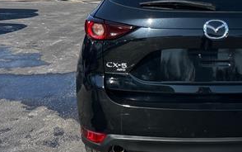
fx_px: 396
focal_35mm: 60
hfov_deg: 32.4
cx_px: 216
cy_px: 19
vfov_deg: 21.2
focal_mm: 5.7
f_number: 1.5
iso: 50
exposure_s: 1/6211
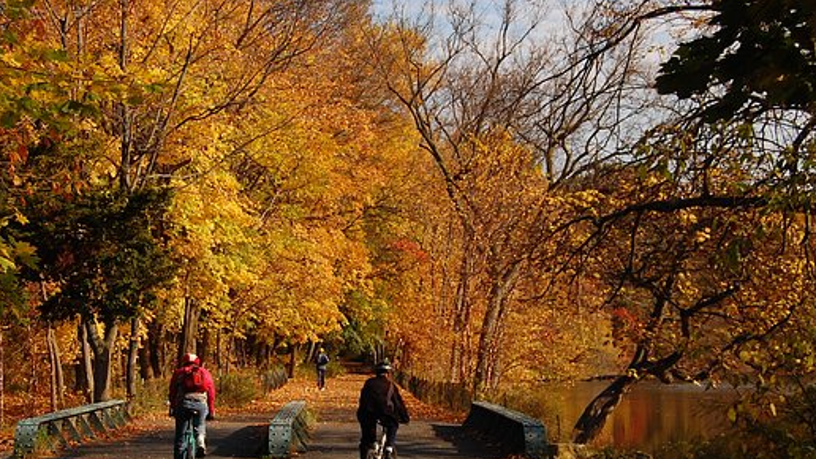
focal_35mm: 73
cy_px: 292
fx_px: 1579
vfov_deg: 16.5
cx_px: 307
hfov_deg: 28.9
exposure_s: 1/500
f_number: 6.3
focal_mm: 32
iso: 200
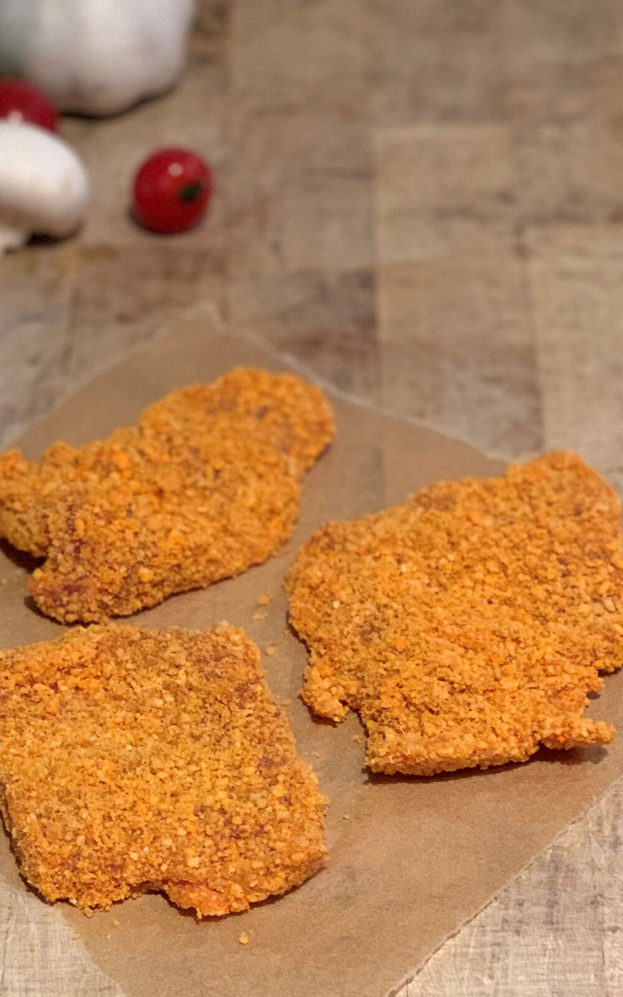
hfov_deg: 14.8
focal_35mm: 88
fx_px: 2390
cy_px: 695
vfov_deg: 23.4
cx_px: 210
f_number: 2.4
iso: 320
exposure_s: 1/50
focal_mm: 6
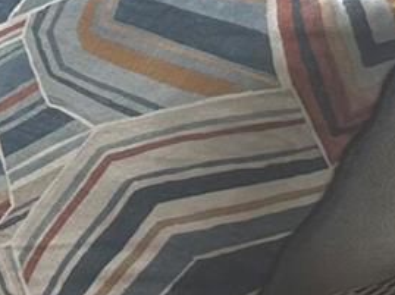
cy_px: 3
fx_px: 2085
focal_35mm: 183
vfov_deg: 8.1
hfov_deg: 8.6
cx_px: -875
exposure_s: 1/268
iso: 80
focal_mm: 6.86
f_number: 1.78
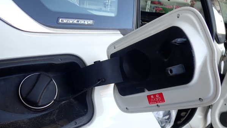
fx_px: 199
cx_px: 114
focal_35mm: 33
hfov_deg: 59.5
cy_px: 72
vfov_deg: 35.6
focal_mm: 5.4
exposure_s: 1/125
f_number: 2.3
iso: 125
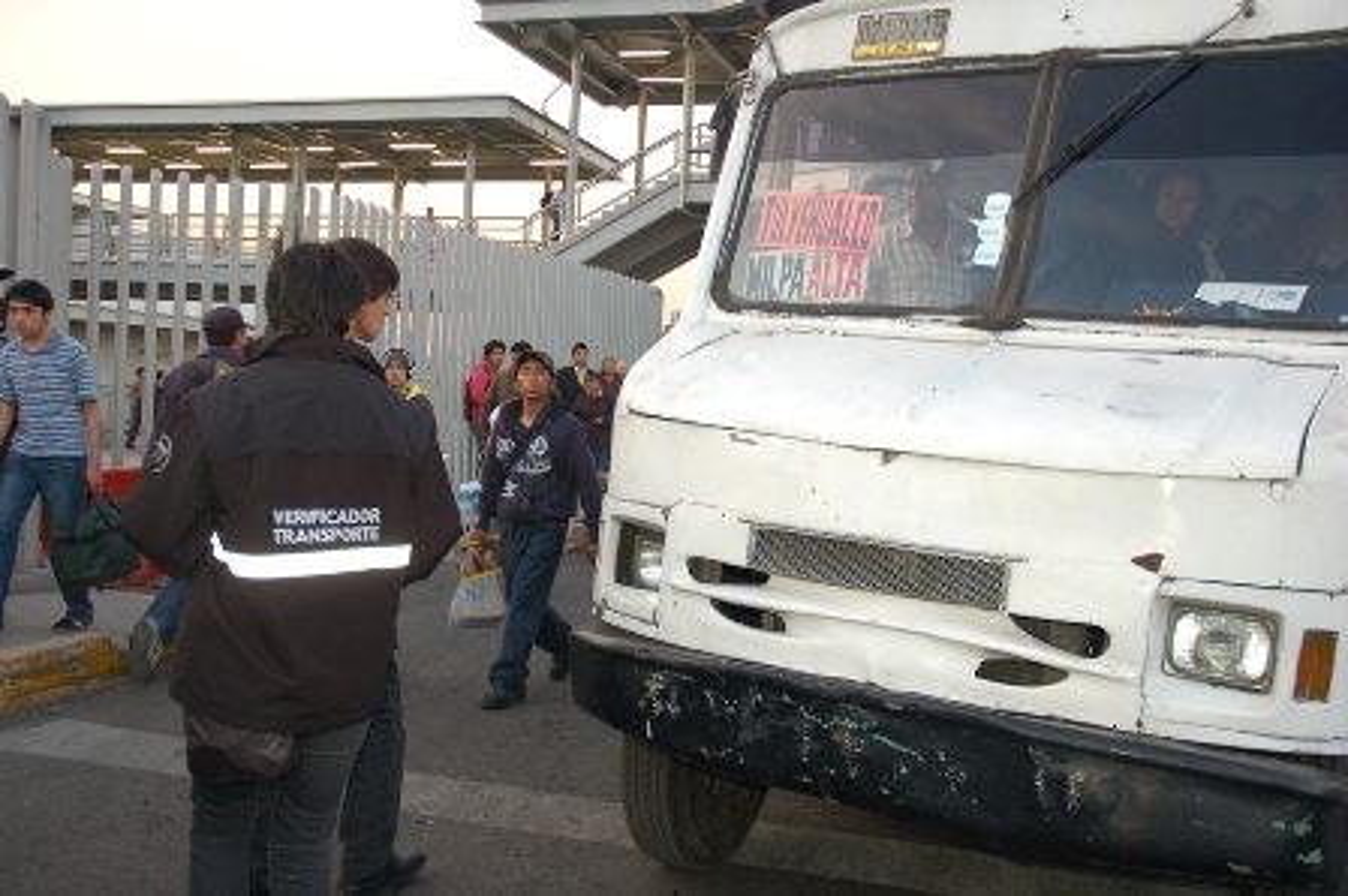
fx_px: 1347
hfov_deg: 53.2
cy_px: 448
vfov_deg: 36.8
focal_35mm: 36
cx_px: 674
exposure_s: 1/80
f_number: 3.8
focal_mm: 24
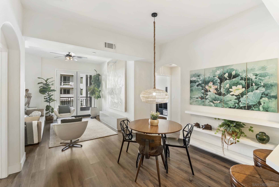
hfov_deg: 96.7
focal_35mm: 16
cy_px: 94
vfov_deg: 73.8
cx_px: 140
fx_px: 124
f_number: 8
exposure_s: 1/2.5
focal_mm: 16
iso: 500
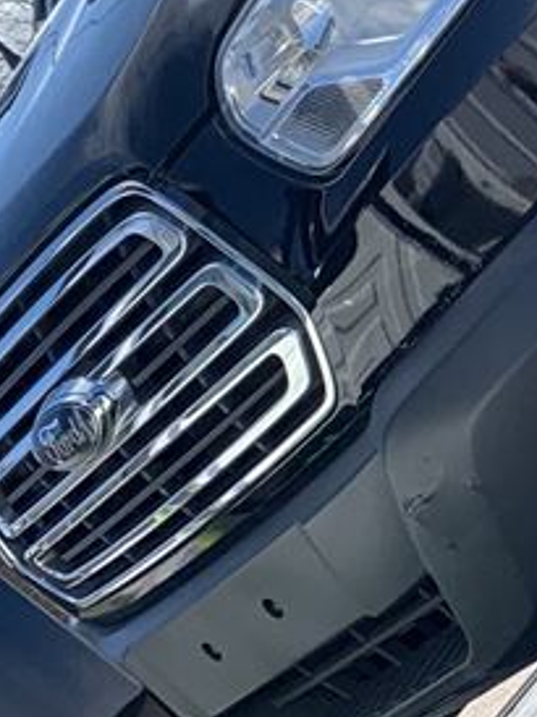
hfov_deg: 9.6
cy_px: 369
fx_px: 3025
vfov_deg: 13.5
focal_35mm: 146
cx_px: 985
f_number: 1.8
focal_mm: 4.25
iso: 25
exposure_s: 1/1220
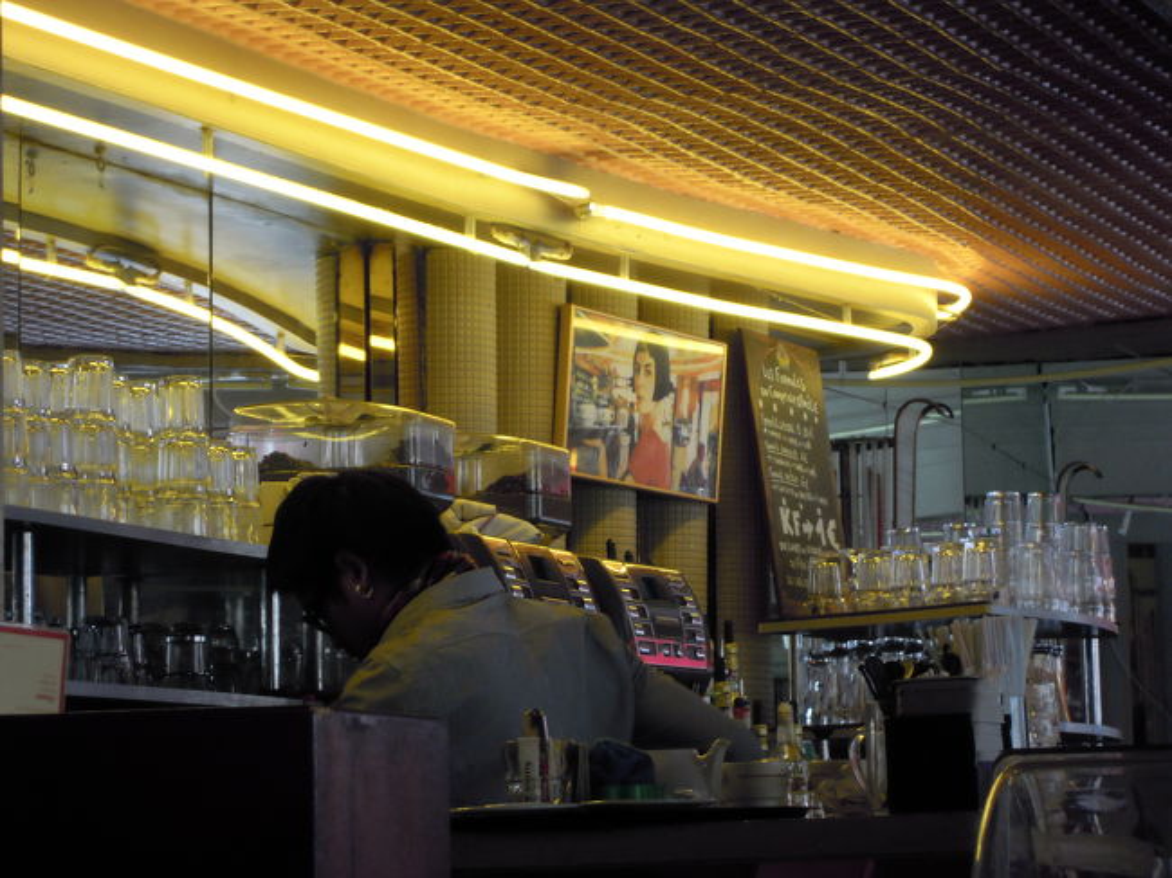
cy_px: 439
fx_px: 4738
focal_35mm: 140
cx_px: 586
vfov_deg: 10.6
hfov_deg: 14.1
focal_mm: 25
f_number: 6.6
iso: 320
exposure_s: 1/25
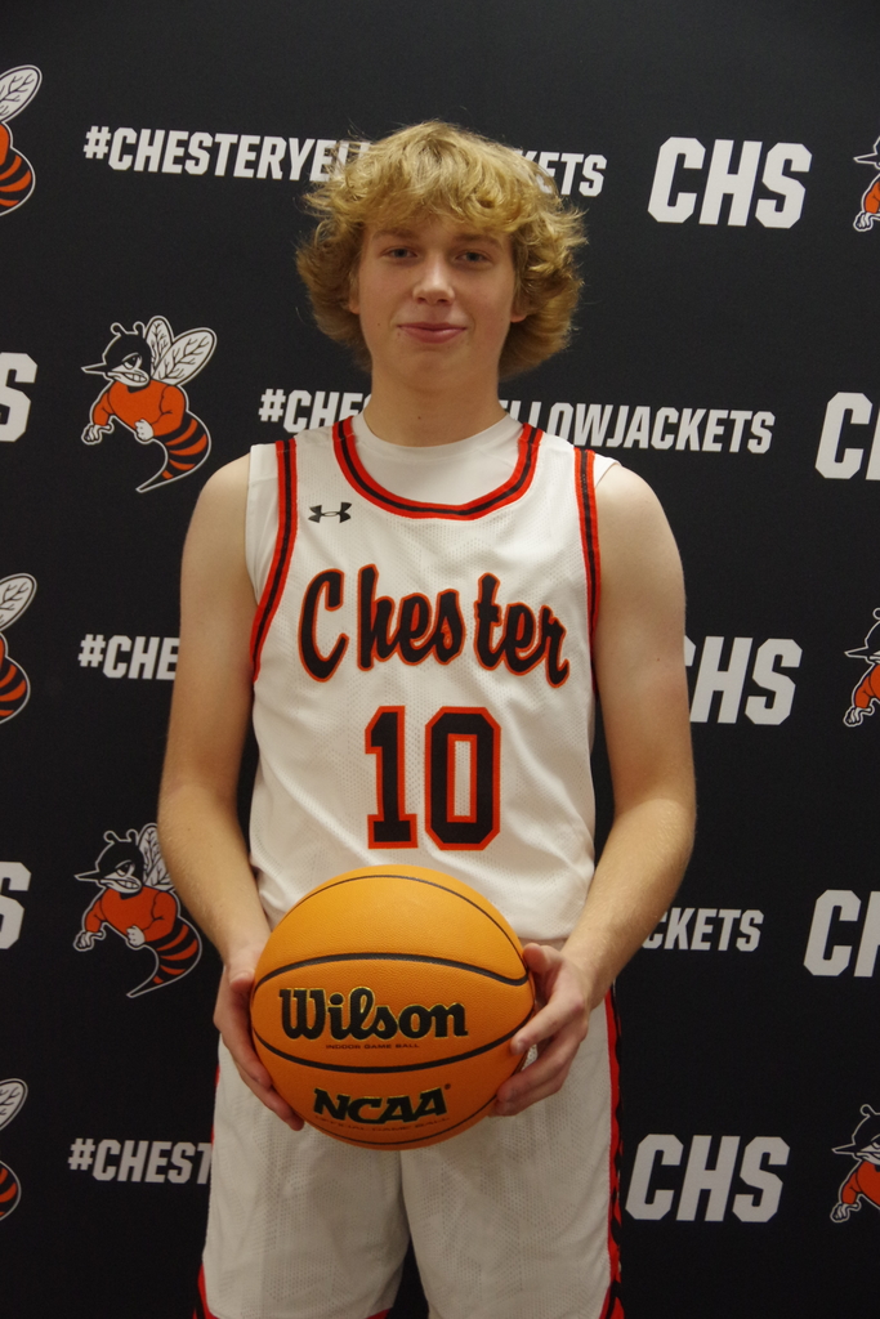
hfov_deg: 18.9
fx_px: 2639
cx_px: 440
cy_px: 660
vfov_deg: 28.1
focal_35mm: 72
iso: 1600
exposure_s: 1/100
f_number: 4.5
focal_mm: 48
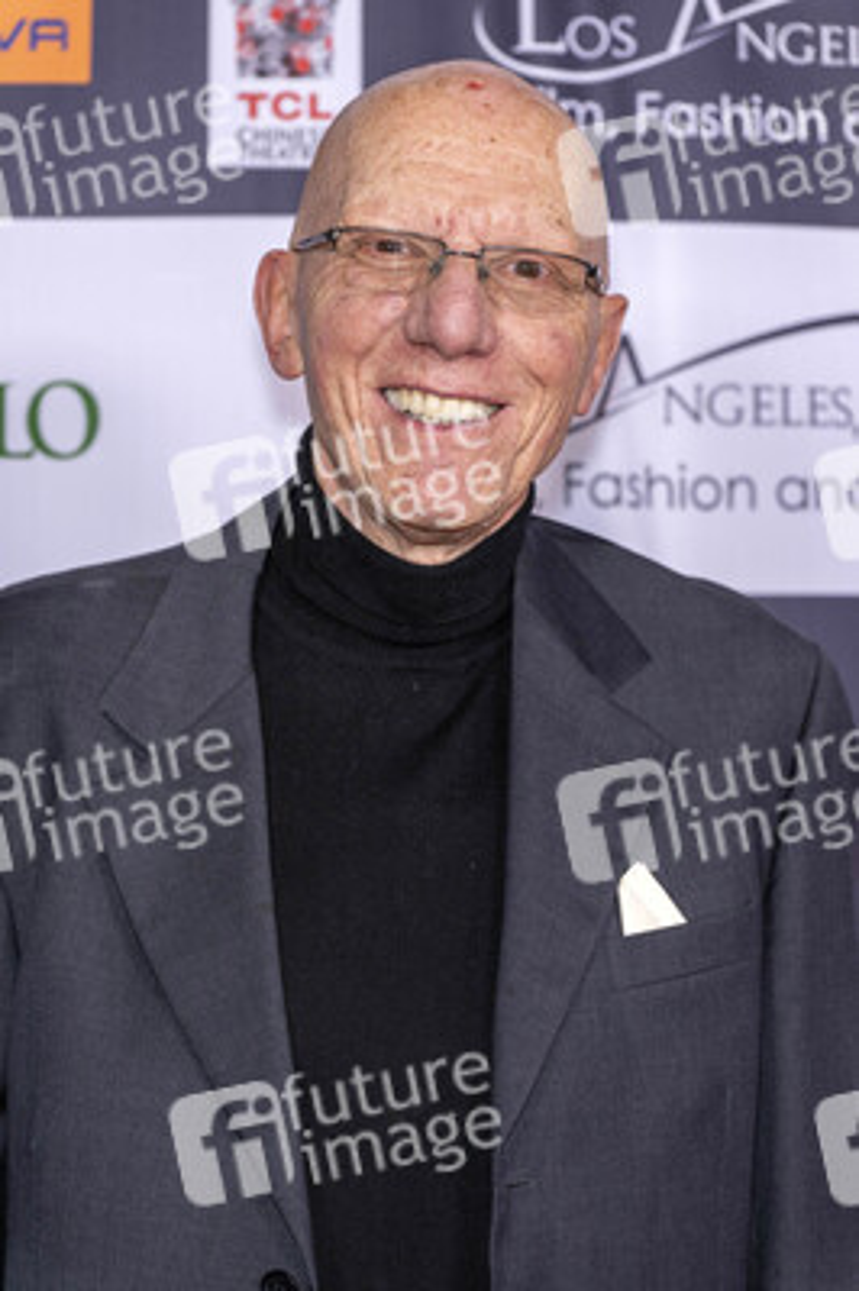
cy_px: 646
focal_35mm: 120
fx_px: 4302
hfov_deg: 11.4
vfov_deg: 17.1
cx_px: 430
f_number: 5.6
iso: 800
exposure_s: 1/200
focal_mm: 120
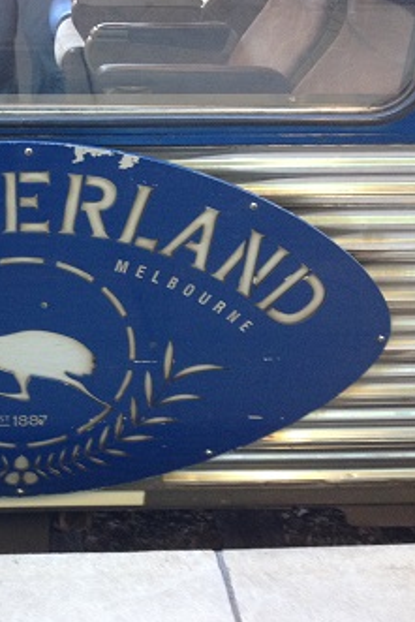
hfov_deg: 23.9
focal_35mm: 55
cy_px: 320
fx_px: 950
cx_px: 30
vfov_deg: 36.2
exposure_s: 1/20
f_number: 2.4
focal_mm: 4.28
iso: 100
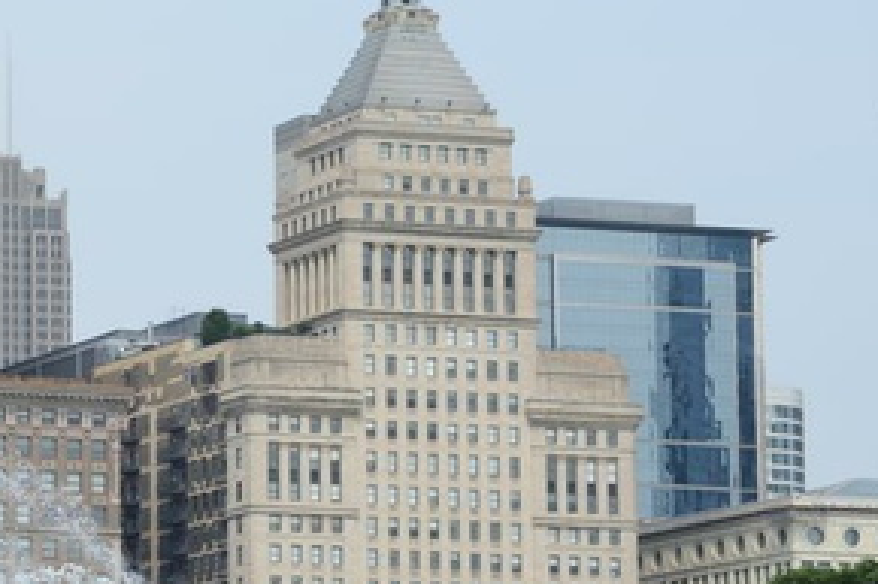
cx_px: -209
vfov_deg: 7.4
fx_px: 4534
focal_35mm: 186
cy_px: 316
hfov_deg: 10.8
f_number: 5.6
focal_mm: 68
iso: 100
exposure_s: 1/500
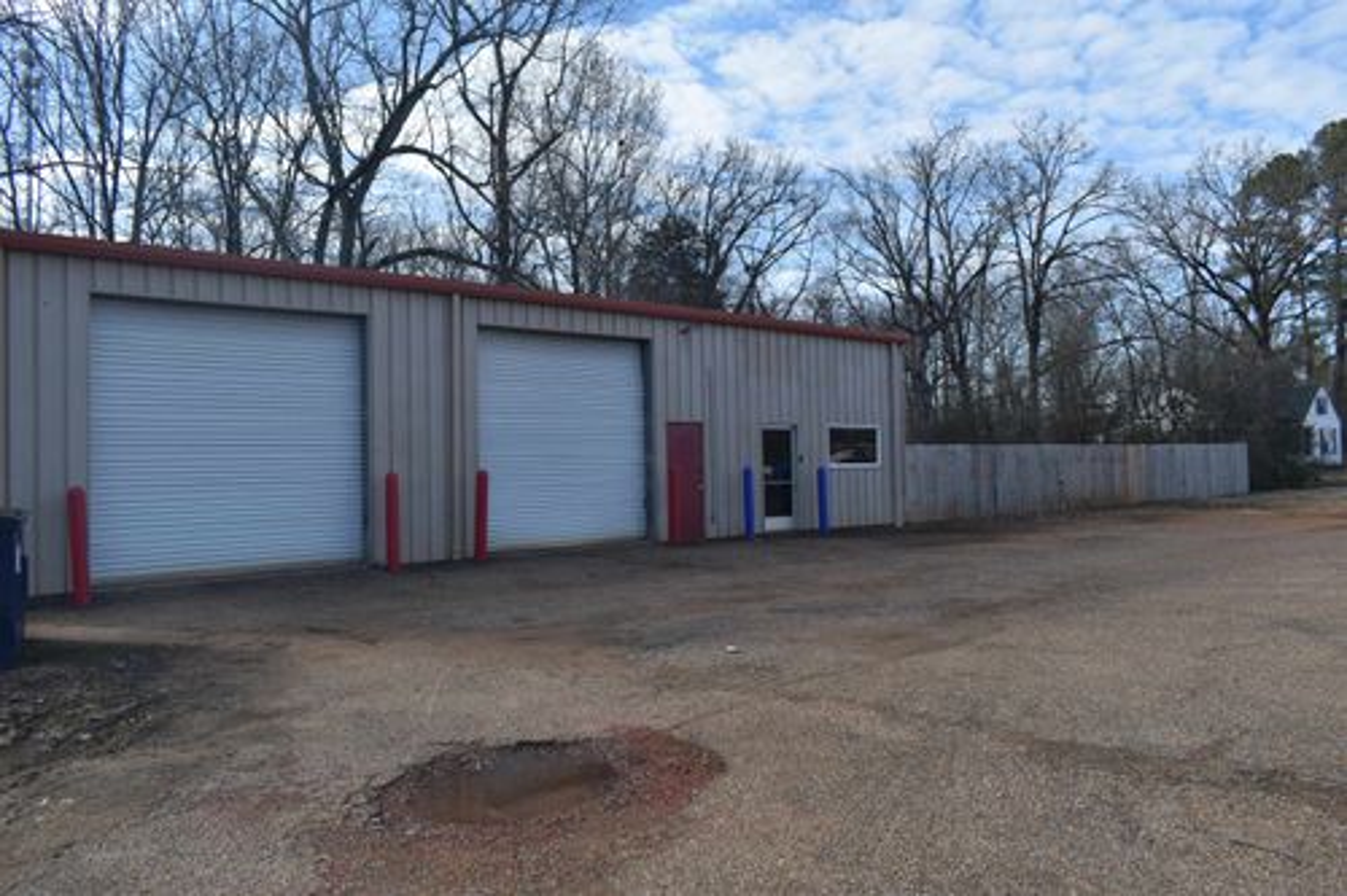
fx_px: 1010
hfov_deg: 67.4
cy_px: 448
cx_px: 674
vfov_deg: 47.9
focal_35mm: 27
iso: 100
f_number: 7.1
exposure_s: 1/200
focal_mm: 18
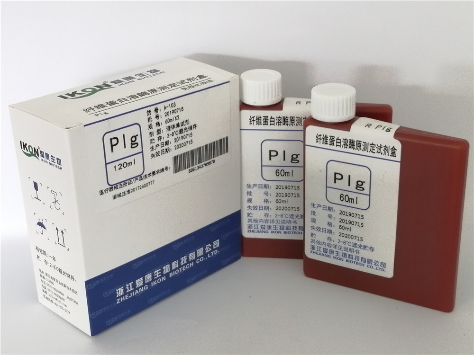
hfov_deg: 33.8
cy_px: 178
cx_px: 237
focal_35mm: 57
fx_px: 781
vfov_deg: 25.7
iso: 100
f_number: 1.8
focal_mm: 3.64
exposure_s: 1/33.3
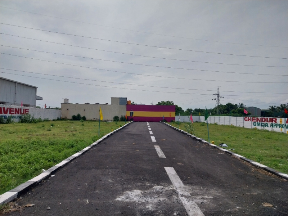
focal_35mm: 26
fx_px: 216
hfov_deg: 67.3
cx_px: 144
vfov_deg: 53.1
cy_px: 108
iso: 25
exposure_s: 1/2682
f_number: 1.8
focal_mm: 4
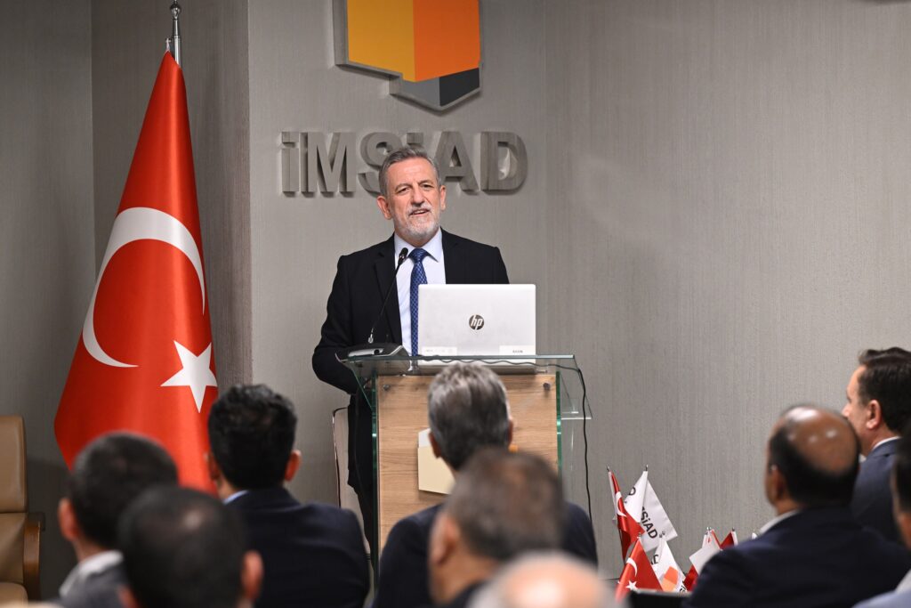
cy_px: 304
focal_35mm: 135
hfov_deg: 15.2
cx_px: 456
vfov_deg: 10.2
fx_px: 3416
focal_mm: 135
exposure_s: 1/100
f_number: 4
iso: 2500
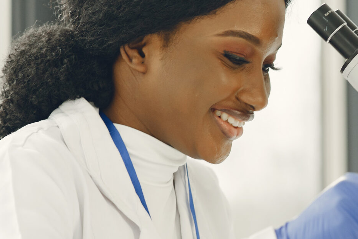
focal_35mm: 234
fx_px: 2327
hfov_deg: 8.8
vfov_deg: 5.9
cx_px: 335
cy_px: 177
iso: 400
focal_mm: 85
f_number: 2.8
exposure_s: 1/250
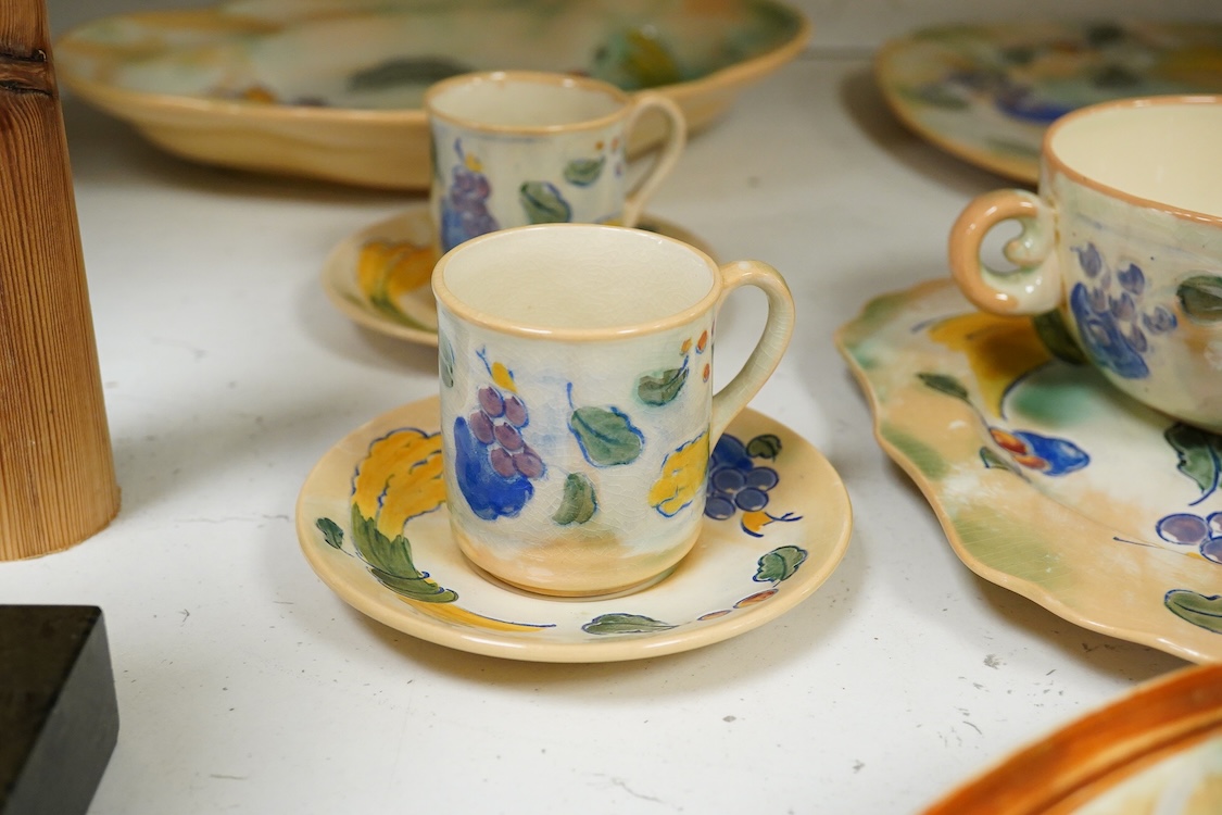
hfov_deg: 43.6
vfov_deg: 29.9
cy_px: 408
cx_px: 611
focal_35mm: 45
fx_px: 1527
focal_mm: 30
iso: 2500
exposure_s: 1/160
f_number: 8
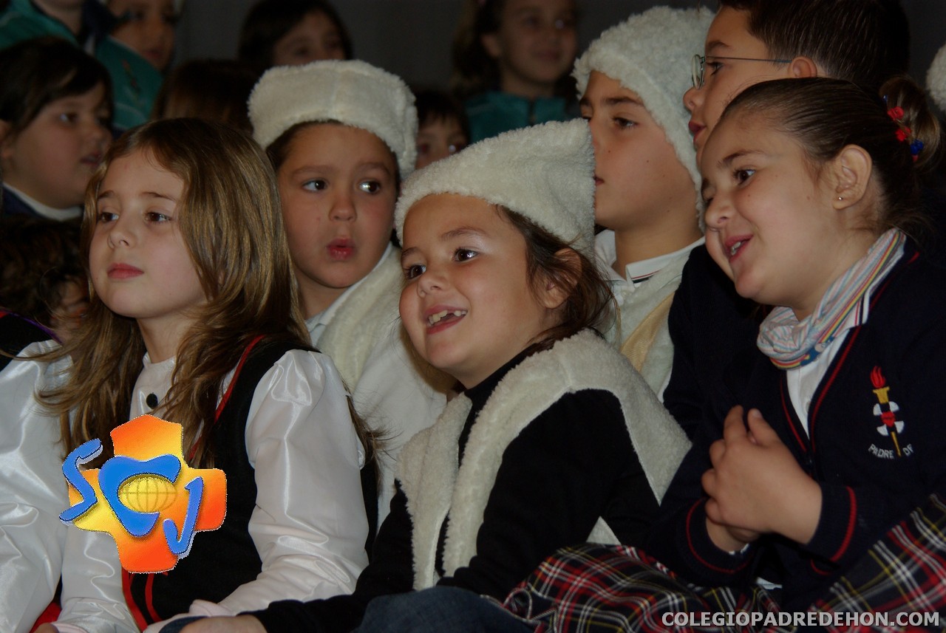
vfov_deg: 8.5
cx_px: 473
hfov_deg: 12.7
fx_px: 4262
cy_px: 316
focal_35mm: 162
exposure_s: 1/125
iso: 400
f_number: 6.7
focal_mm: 108
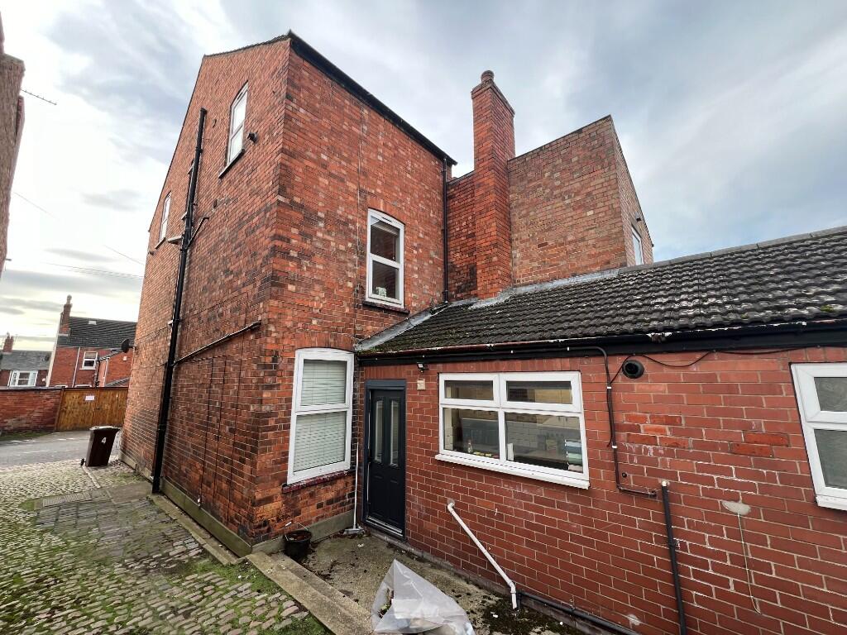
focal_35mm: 13
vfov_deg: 89.9
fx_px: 318
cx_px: 424
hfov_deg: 106.2
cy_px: 318
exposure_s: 1/99
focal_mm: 1.57
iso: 32
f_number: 1.8
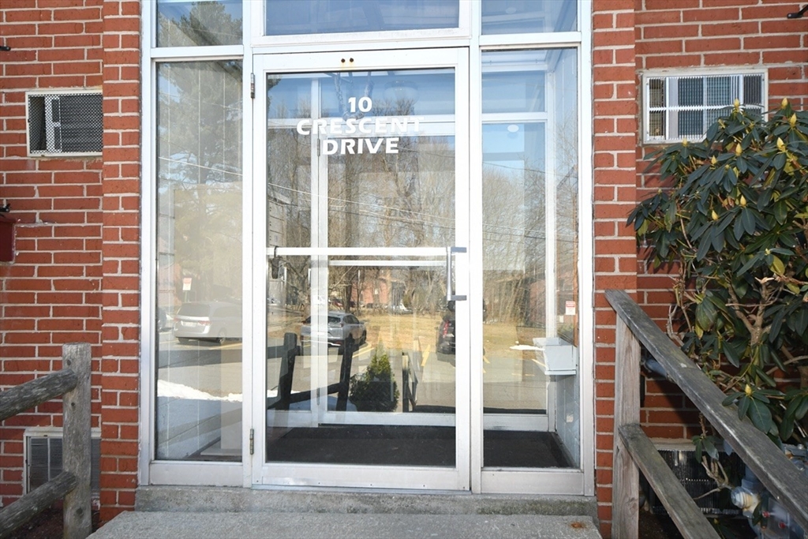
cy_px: 270
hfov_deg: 61.9
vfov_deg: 43.6
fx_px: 673
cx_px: 404
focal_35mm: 30
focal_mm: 20
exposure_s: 1/320
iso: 800
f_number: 5.6
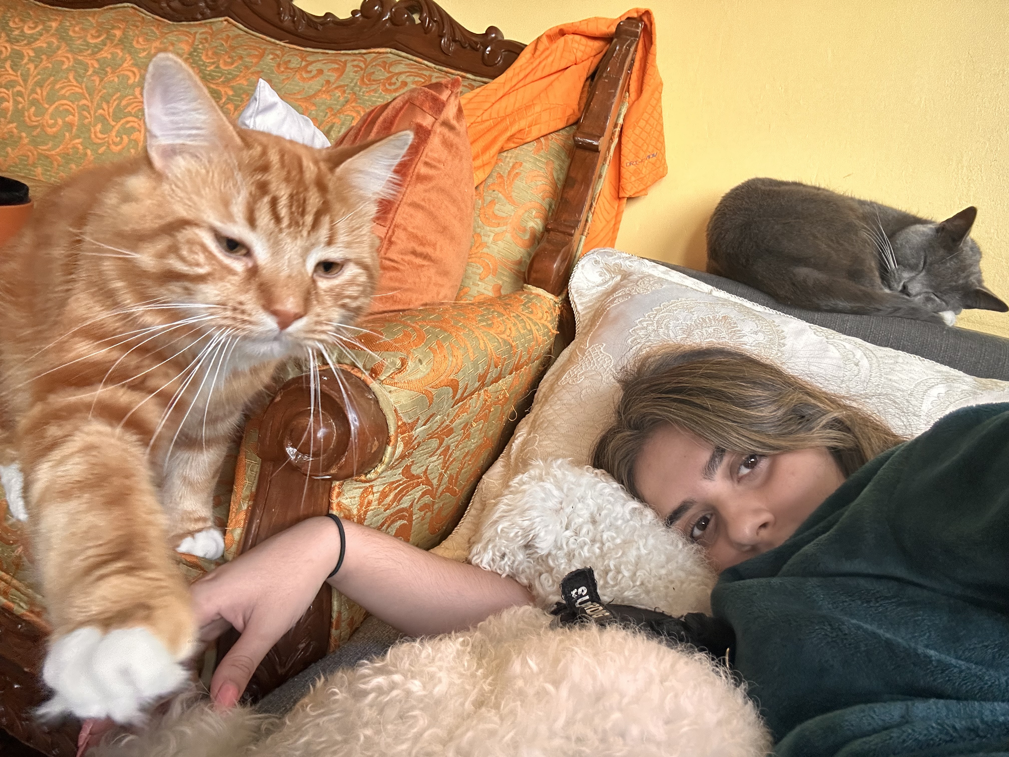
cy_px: 378
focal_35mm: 23
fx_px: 670
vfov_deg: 58.9
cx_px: 504
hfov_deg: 73.9
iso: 125
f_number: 1.9
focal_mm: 2.69
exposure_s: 1/60
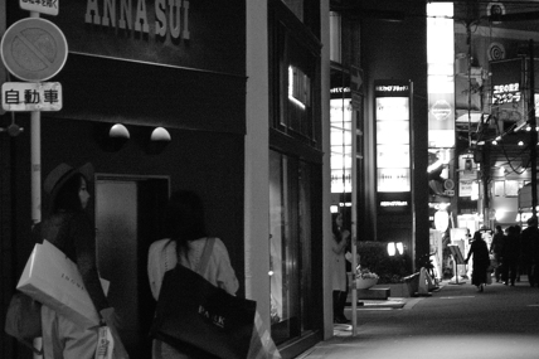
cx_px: 581
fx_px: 1467
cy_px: 236
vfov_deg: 13.9
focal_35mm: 98
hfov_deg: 20.0
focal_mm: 24.2
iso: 800
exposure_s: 1/40
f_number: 2.8
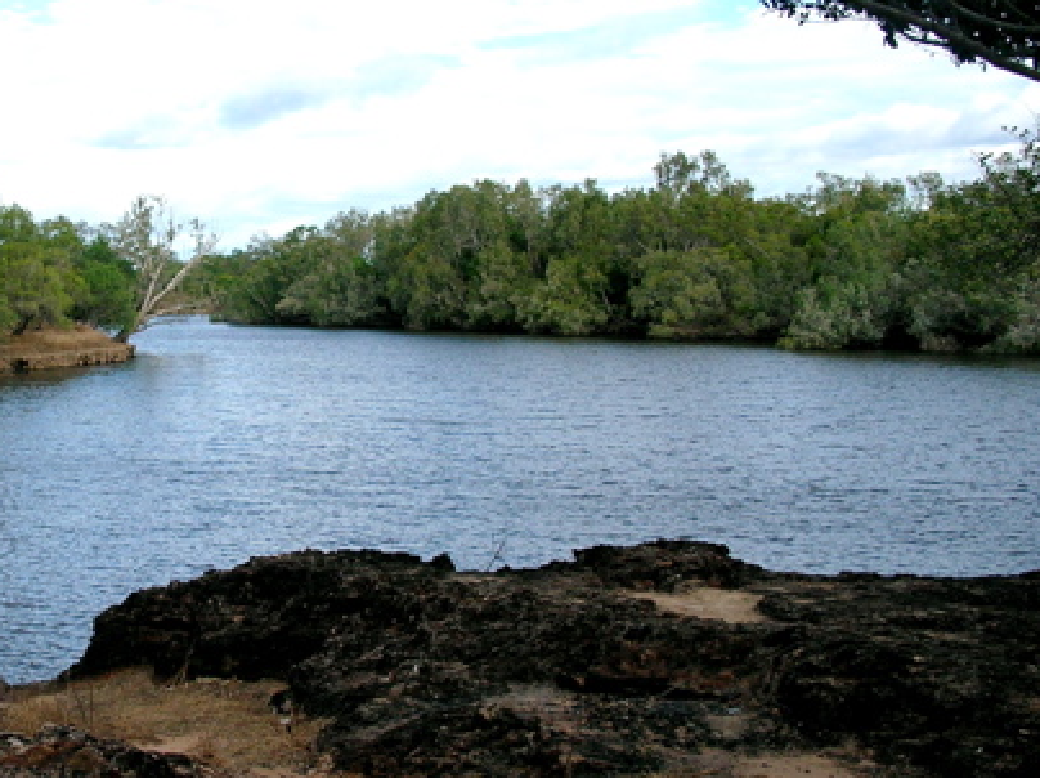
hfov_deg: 33.3
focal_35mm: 57
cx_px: 296
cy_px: 374
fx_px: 1710
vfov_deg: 25.6
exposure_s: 1/356
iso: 50
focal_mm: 6
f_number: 3.7
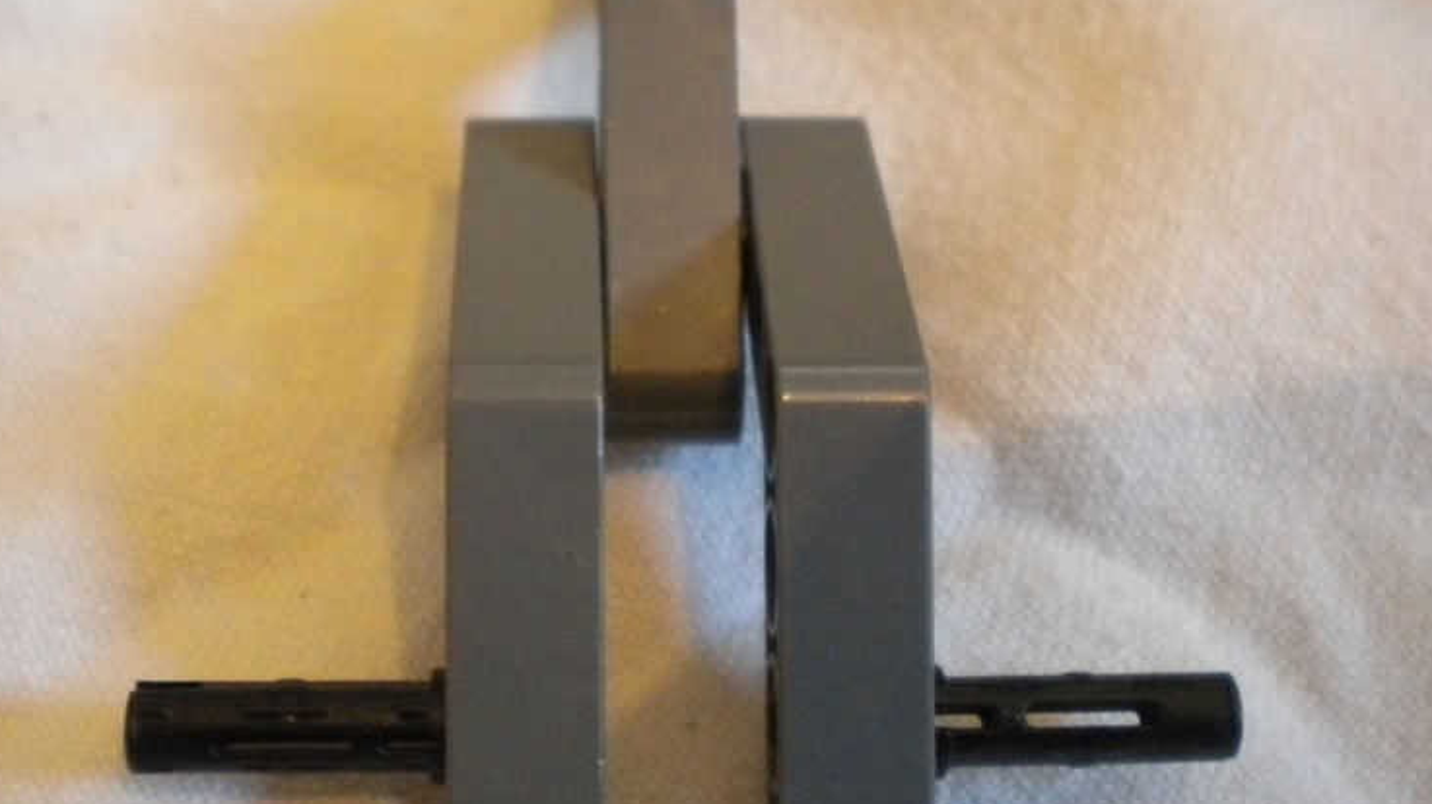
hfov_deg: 39.1
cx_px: 624
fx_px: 2012
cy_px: 334
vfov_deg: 22.6
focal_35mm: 53
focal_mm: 6.3
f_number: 3.1
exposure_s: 1/49.2
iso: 800
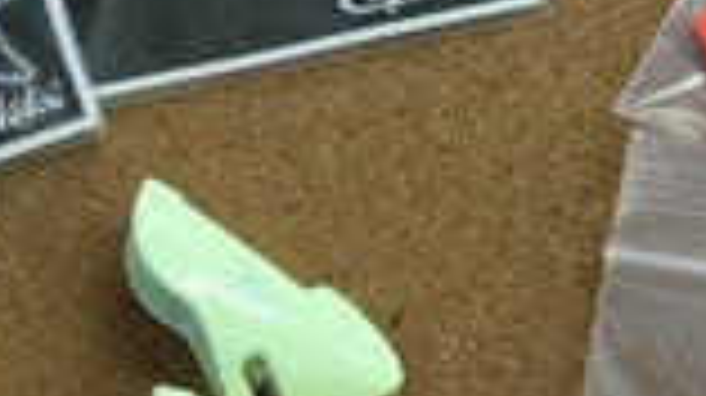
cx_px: 710
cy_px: 76
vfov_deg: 9.4
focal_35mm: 129
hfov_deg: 16.3
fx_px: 2413
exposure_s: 1/30
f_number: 2.4
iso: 40
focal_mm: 3.3
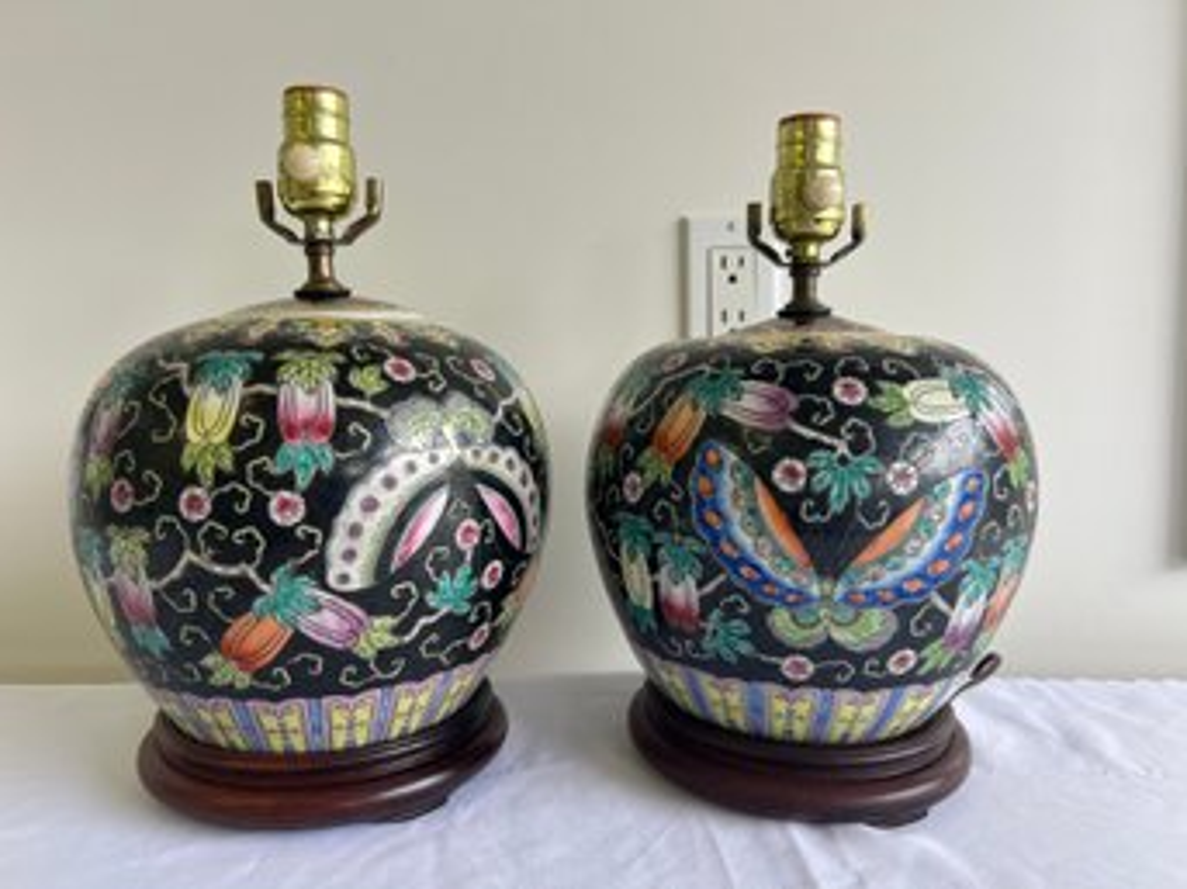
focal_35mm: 26
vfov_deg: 53.0
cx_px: 594
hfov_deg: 67.3
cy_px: 444
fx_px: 891
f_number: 1.5
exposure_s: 1/120
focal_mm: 5.7
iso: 50
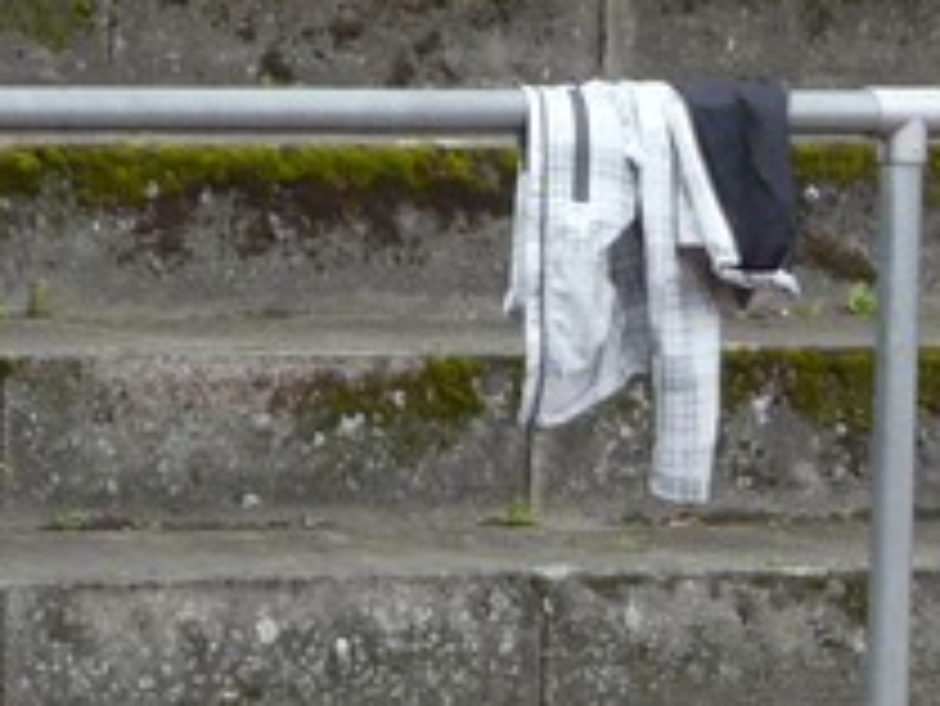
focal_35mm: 601
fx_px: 16330
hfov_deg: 3.3
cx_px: 1196
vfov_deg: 2.5
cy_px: 558
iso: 160
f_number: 3.6
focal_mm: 25.9
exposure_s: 1/500
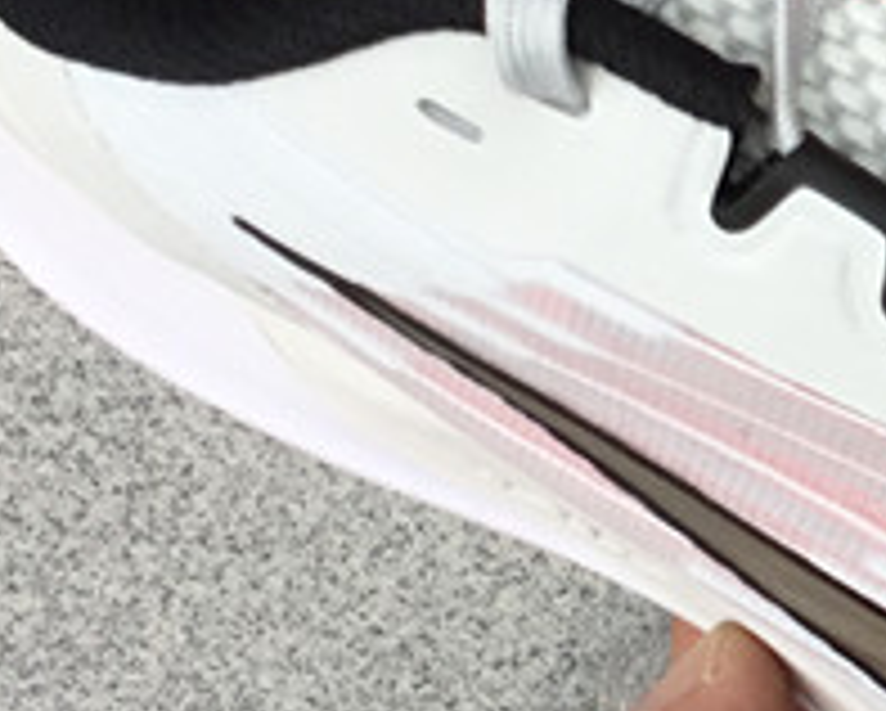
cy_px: 88
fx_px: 3622
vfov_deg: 11.1
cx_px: 1250
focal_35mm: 138
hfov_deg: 13.3
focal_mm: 3.3
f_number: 2.4
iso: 25
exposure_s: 1/158
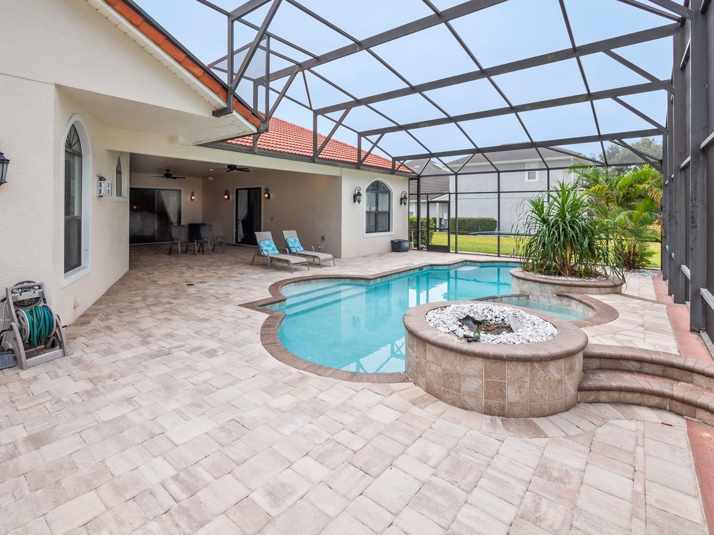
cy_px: 221
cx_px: 339
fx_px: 351
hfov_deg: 91.0
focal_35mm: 17
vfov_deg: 74.1
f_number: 6.3
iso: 200
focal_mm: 7
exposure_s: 1/250
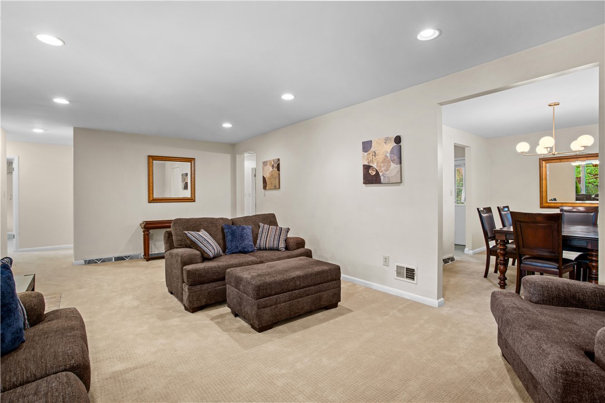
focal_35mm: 17
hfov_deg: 93.3
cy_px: 202
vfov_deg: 70.4
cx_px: 302
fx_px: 286
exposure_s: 1.6
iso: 400
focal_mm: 17
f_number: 10
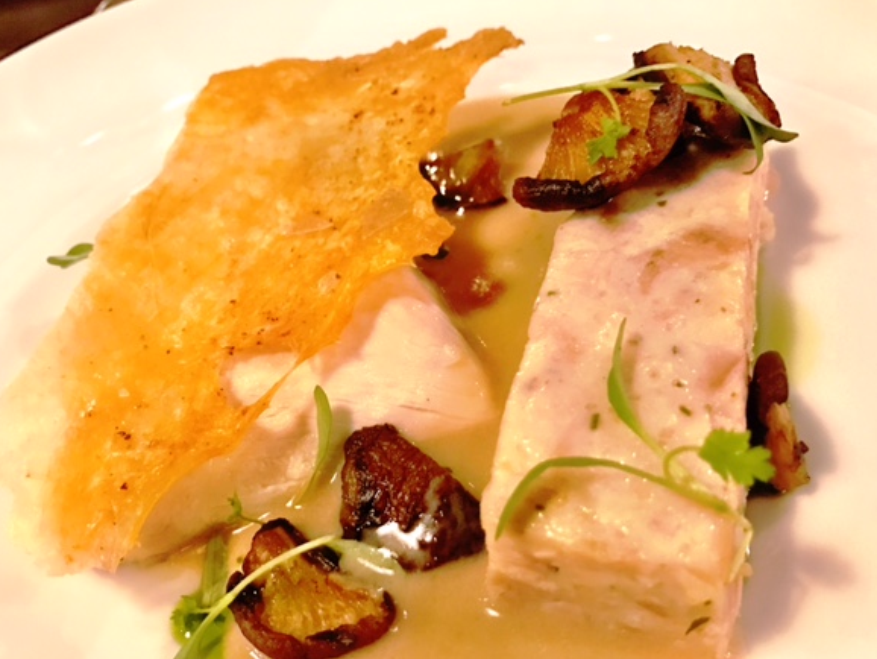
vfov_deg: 45.4
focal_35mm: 31
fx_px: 786
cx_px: 426
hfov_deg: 58.3
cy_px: 360
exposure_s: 1/6
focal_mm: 3.99
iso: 100
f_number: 1.8
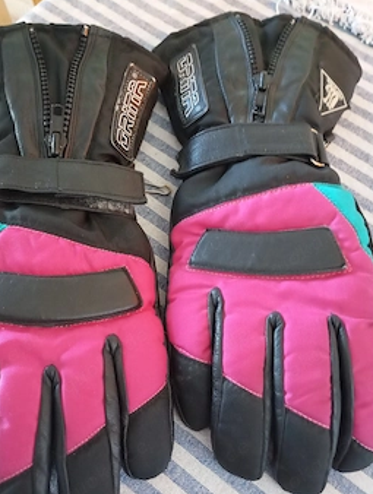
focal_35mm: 33
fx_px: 472
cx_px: 158
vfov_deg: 55.2
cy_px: 270
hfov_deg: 43.0
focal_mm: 4.27
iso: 6222
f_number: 1.8
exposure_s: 1/16.7
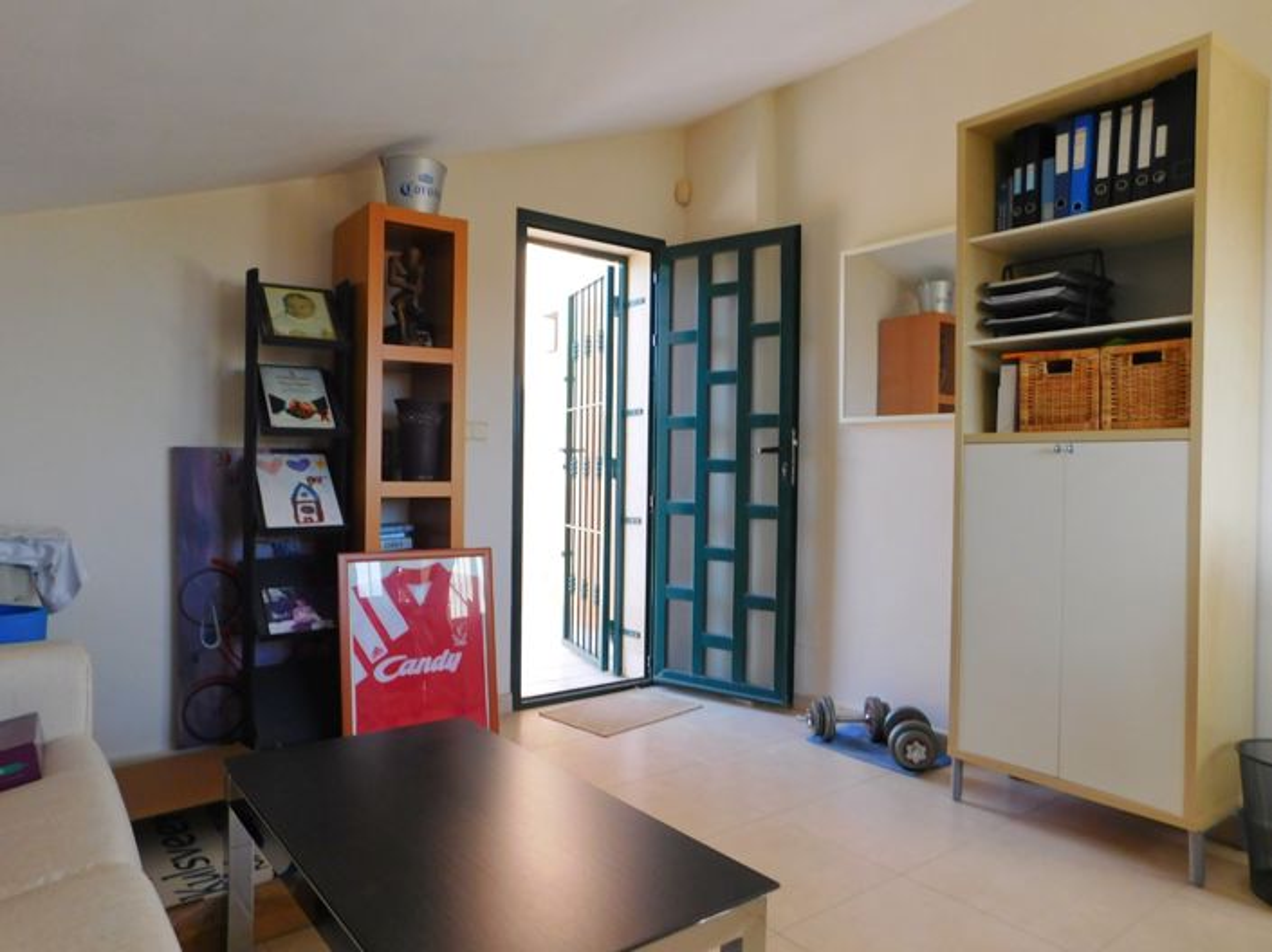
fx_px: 845
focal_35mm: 23
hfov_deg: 74.0
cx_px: 636
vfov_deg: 58.8
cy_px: 476
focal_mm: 4
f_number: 3
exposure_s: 1/125
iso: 125
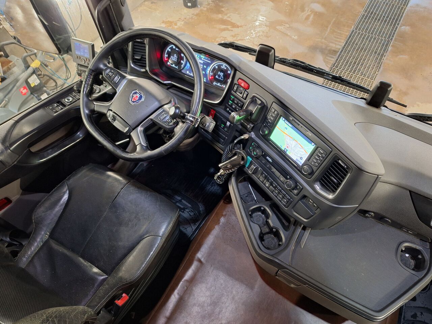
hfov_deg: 73.9
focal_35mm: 23
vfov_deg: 58.9
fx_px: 287
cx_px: 216
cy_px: 162
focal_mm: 5.54
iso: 400
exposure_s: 1/25
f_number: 1.8
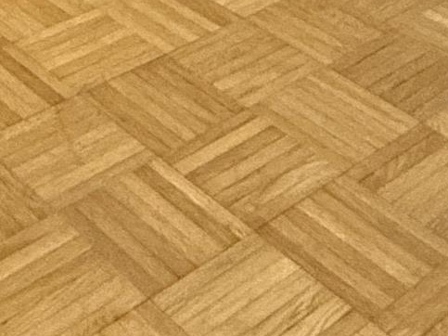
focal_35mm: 89
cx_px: 104
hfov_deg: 21.8
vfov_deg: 12.0
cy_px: -558
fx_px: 1152
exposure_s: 1/60
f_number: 2.2
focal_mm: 2.22
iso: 400
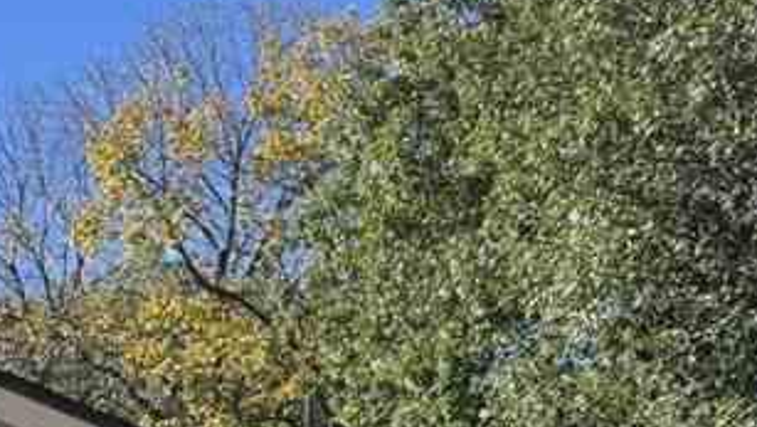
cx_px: -705
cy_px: 871
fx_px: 2189
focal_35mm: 109
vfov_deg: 10.2
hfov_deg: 15.9
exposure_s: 1/2041
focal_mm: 6.76
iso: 80
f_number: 1.78
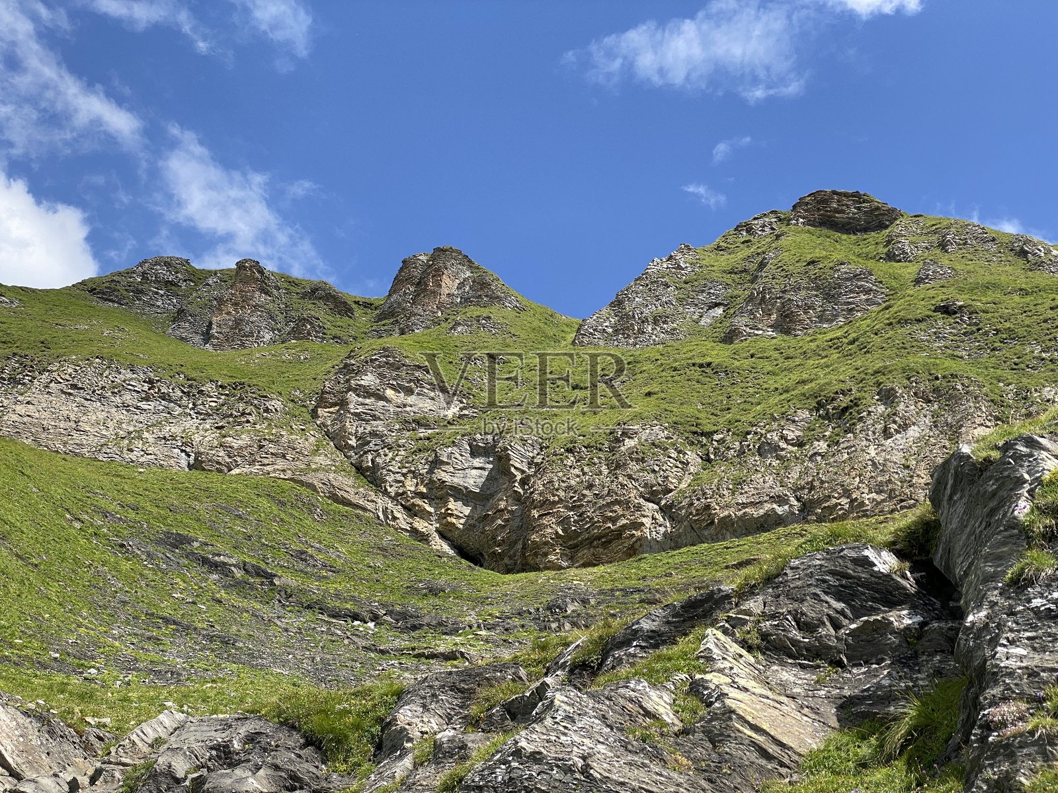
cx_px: 529
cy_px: 396
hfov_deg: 36.8
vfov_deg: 28.0
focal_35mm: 52
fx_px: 1589
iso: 20
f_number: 2
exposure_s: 1/1332
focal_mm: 6
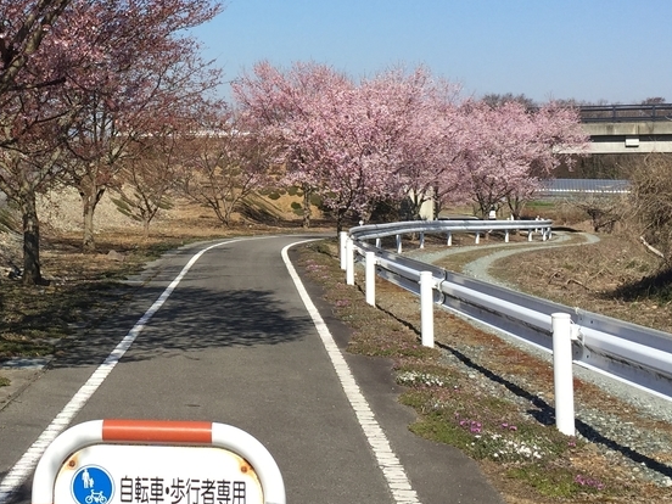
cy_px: 100
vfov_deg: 23.0
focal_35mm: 63
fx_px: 1223
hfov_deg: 30.1
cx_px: 152
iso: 32
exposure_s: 1/2326
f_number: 2.2
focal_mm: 4.15
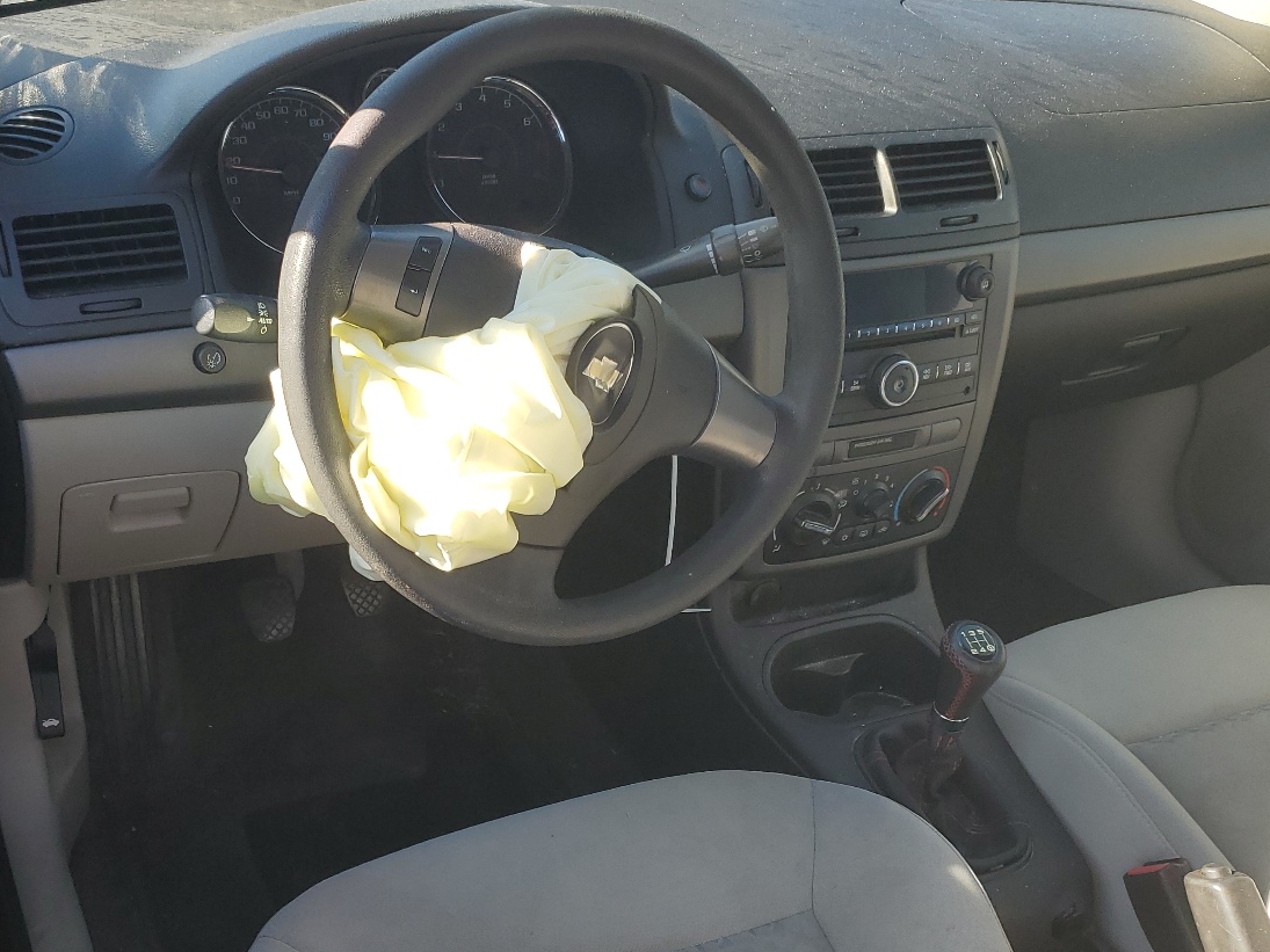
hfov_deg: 48.7
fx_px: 1394
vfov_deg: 37.0
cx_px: 513
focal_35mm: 38
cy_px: 685
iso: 50
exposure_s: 1/370
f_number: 1.5
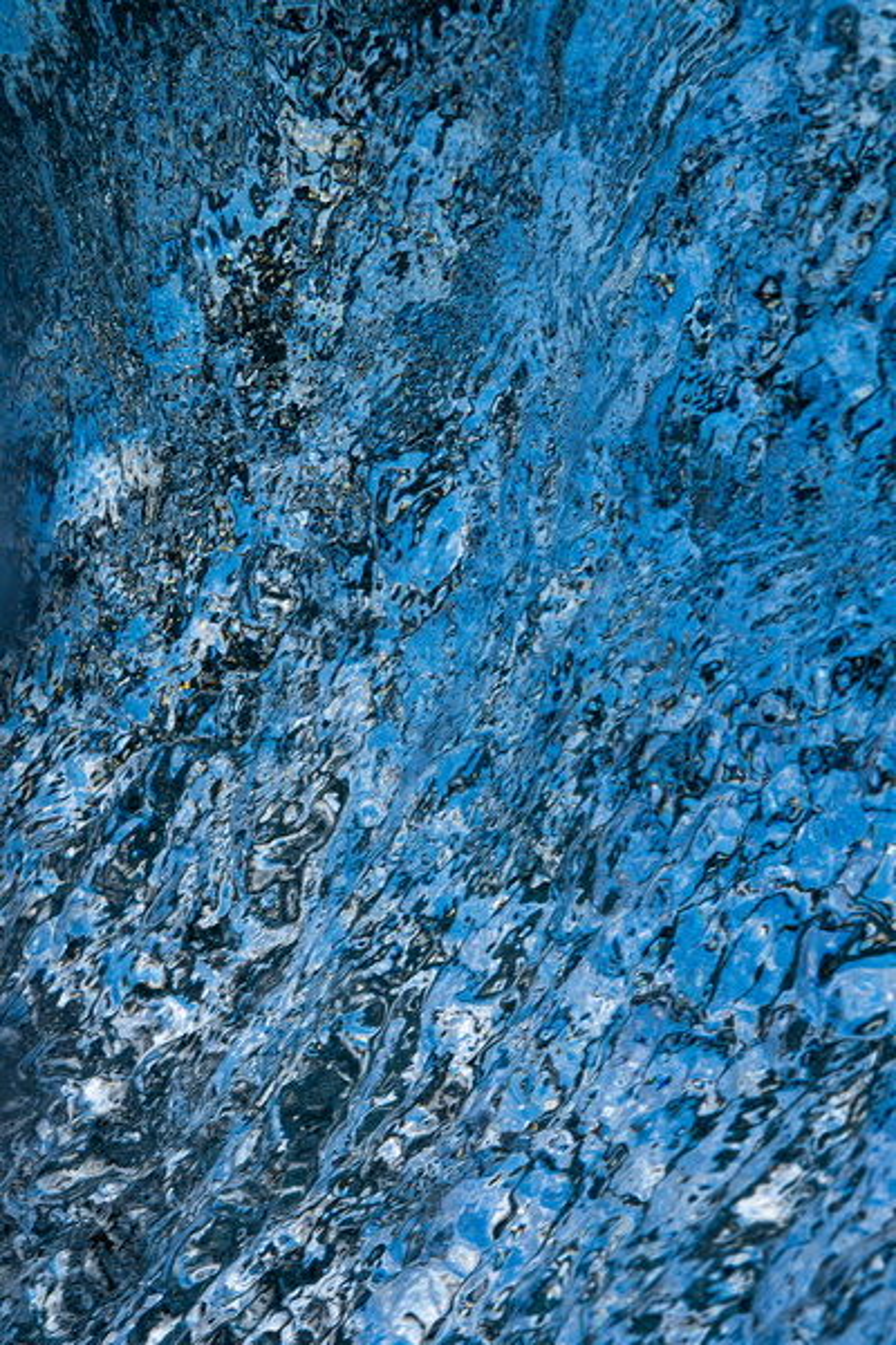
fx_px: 2800
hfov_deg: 18.2
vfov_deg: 27.0
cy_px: 672
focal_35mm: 75
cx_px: 448
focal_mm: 50
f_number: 6.3
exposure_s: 1/1600
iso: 500
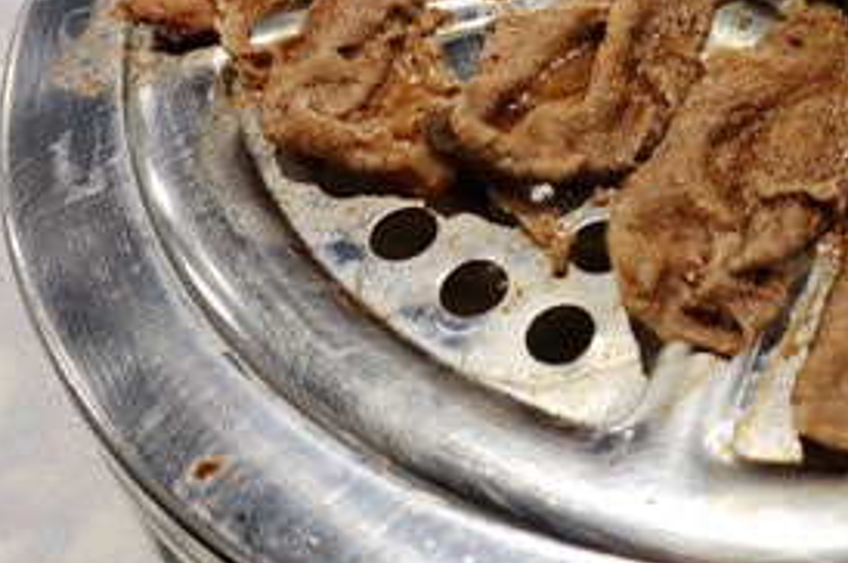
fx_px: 1341
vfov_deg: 23.3
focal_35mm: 57
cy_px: 85
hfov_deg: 30.7
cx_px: 972
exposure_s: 1/30
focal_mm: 8.8
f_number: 2
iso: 125
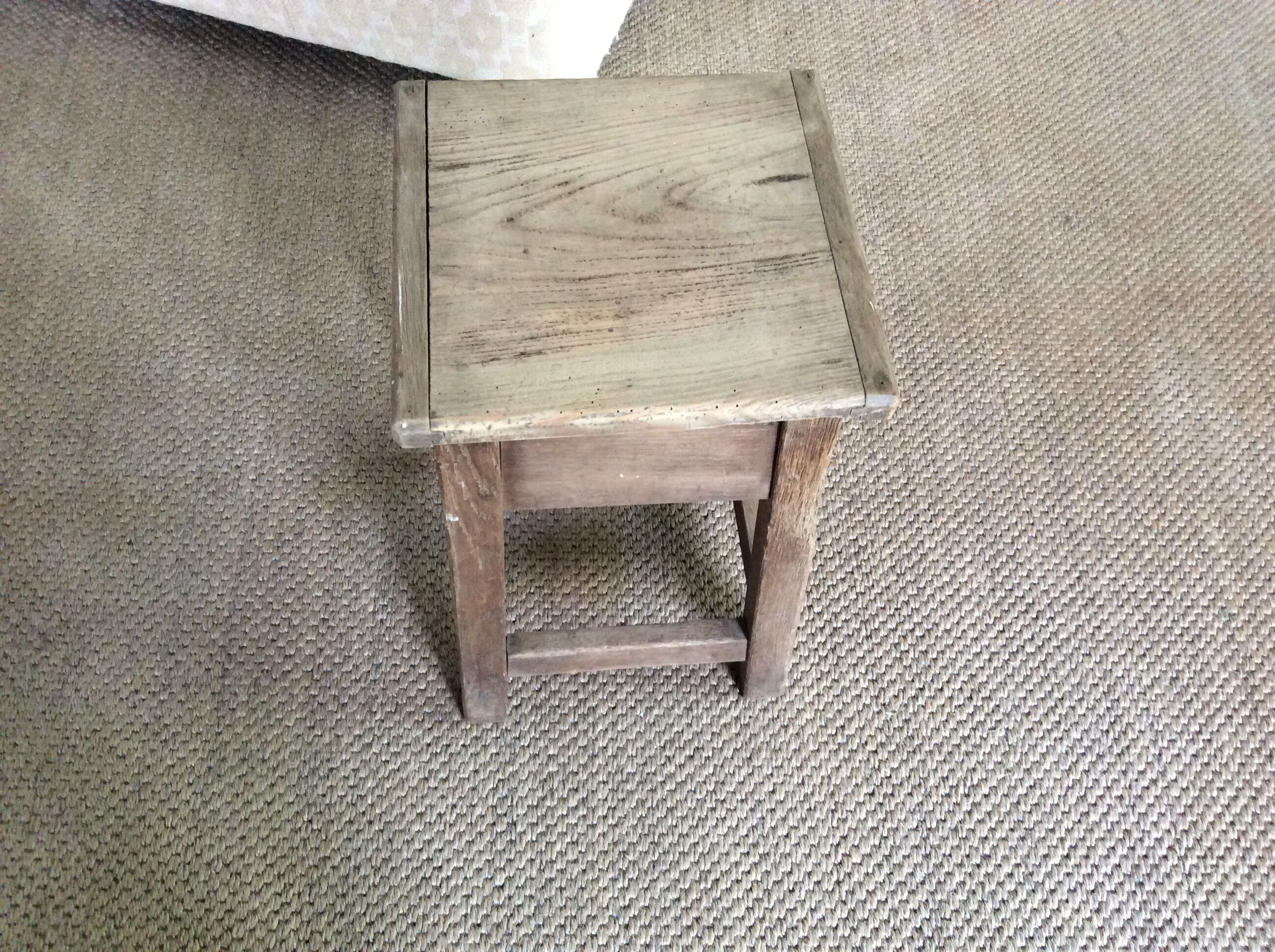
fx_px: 1177
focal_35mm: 32
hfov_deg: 56.9
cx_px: 638
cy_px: 476
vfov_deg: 44.1
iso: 160
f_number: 2.4
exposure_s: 1/25
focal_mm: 3.3
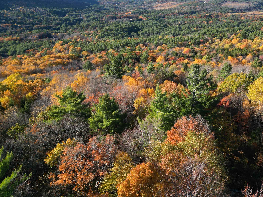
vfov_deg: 42.3
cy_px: 63
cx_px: 162
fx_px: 251
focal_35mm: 33
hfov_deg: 54.8
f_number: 1.7
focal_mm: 6.72
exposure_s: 1/1500
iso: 130
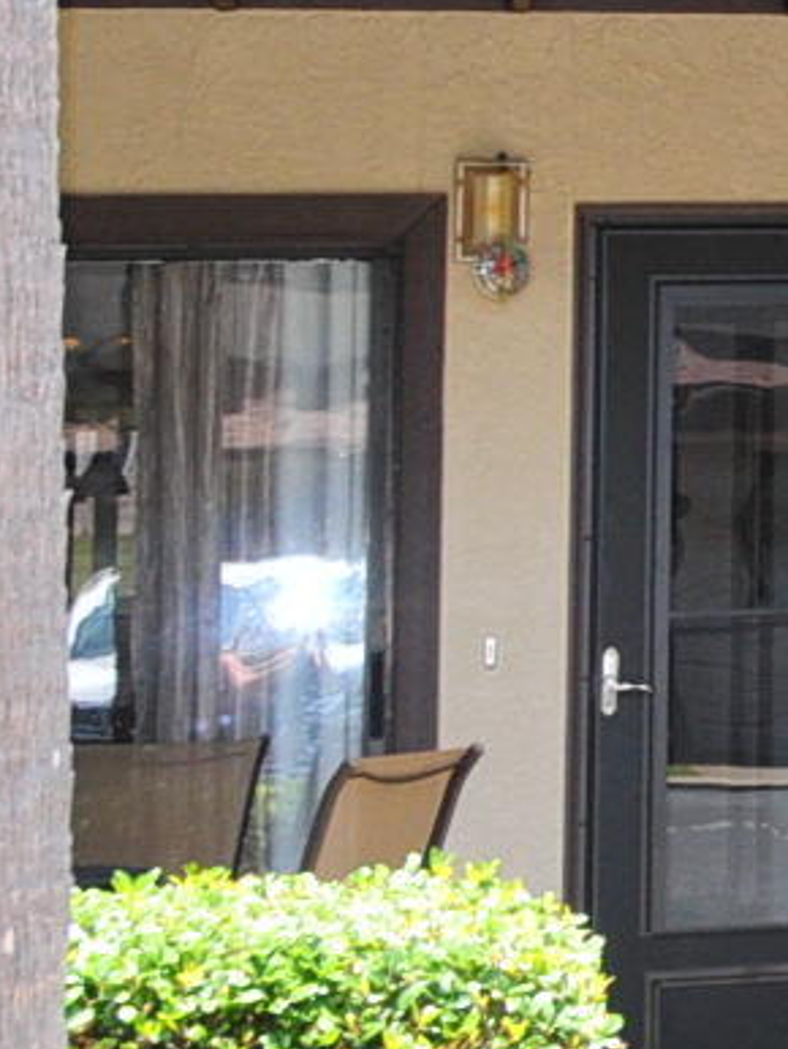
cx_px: 2579
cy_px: -264
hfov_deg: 7.2
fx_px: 5336
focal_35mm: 176
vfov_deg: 11.0
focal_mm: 22
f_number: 8
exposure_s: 1/250
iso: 560
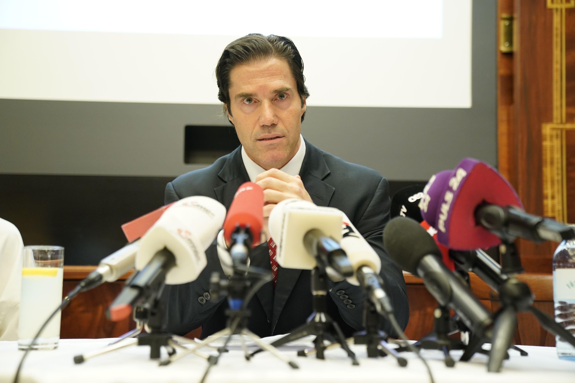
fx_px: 862
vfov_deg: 25.1
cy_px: 192
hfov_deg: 36.9
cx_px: 288
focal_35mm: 54
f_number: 2.8
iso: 2500
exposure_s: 1/160
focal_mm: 54
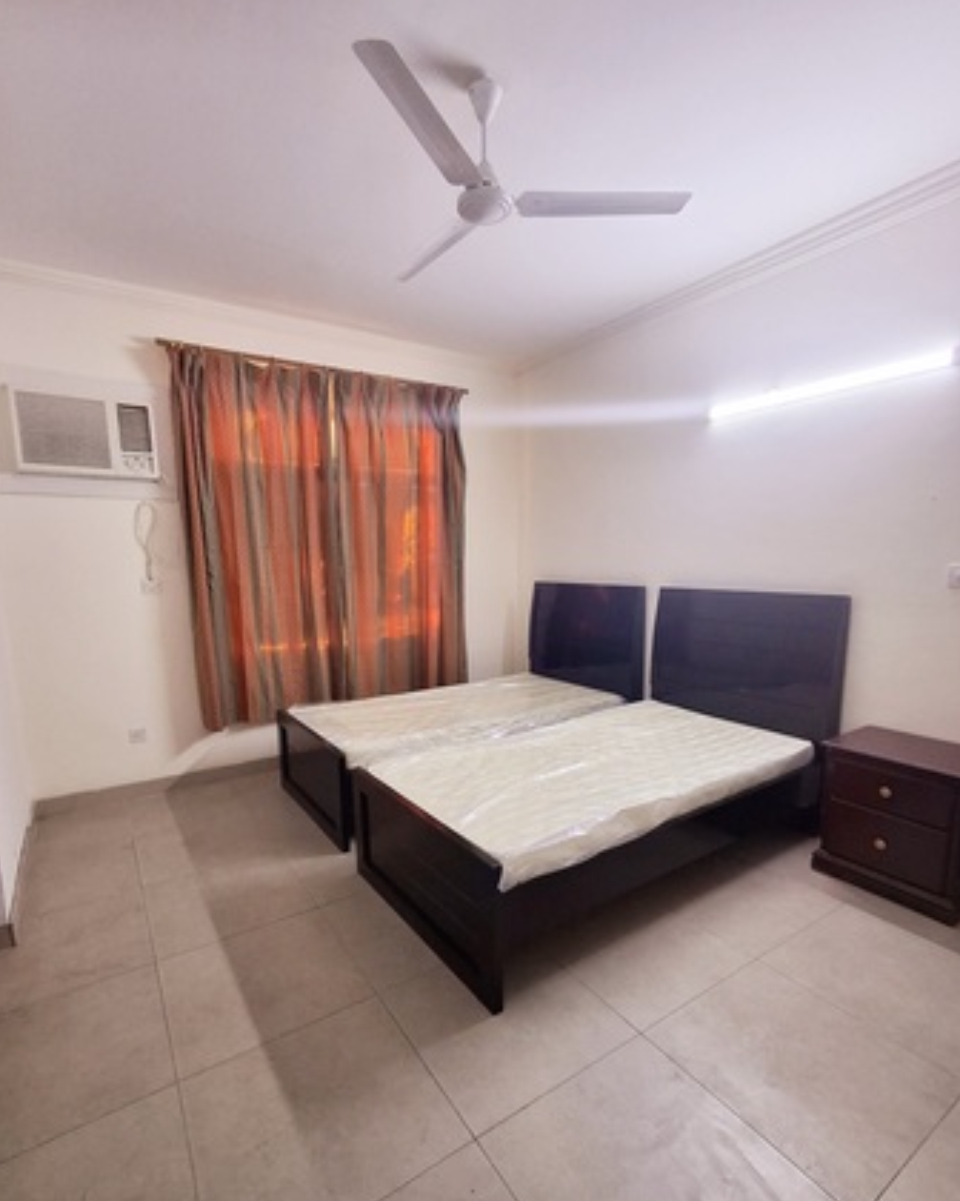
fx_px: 604
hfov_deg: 77.0
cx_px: 476
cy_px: 651
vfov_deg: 89.4
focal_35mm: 17
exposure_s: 1/50
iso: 100
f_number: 2.2
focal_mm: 1.64
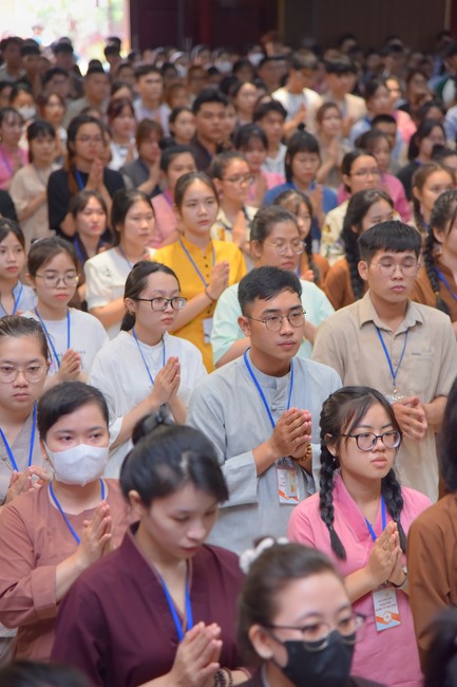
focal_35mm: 105
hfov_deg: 13.0
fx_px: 2000
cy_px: 344
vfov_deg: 19.5
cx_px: 228
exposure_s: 1/160
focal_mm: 105
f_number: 4.5
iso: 1600
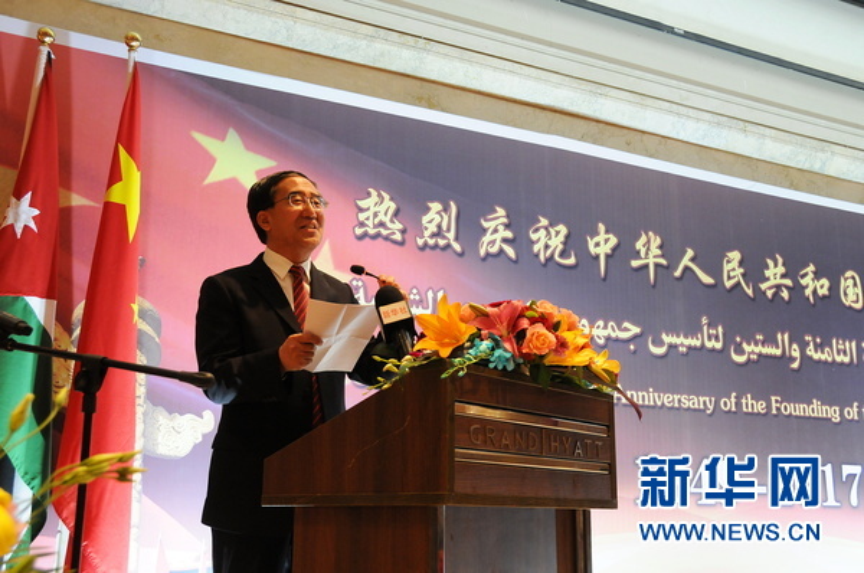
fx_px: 934
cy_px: 286
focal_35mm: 39
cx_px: 432
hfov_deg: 49.6
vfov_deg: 34.1
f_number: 5.6
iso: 1250
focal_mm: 26
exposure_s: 1/25
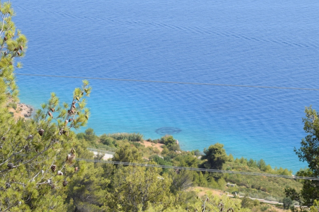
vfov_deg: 12.7
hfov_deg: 19.0
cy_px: 104
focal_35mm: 108
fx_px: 954
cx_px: 172
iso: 400
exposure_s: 1/250
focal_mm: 55
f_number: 8
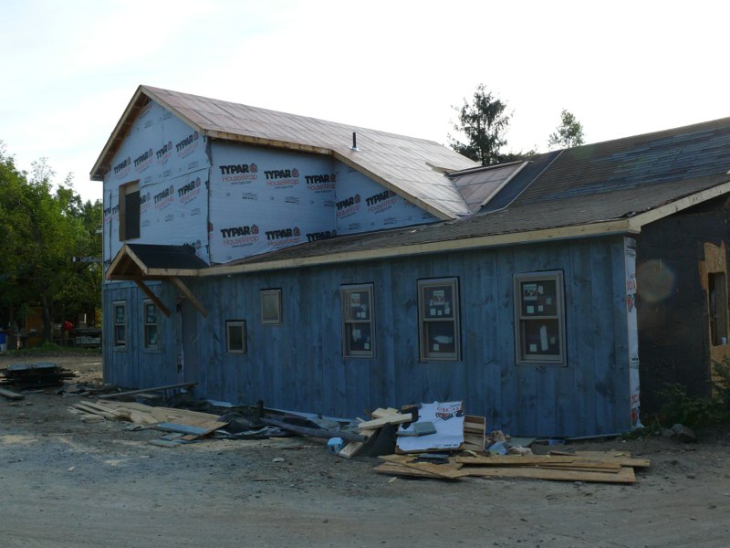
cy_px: 274
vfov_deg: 40.7
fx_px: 738
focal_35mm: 35
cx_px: 365
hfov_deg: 52.6
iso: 100
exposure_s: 1/250
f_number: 5
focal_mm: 7.4
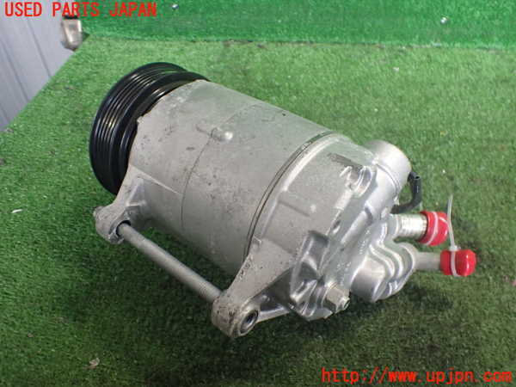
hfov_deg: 60.0
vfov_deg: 46.8
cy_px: 194
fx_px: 447
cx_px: 258
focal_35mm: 30
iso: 800
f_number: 2.3
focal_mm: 5.4
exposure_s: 1/80
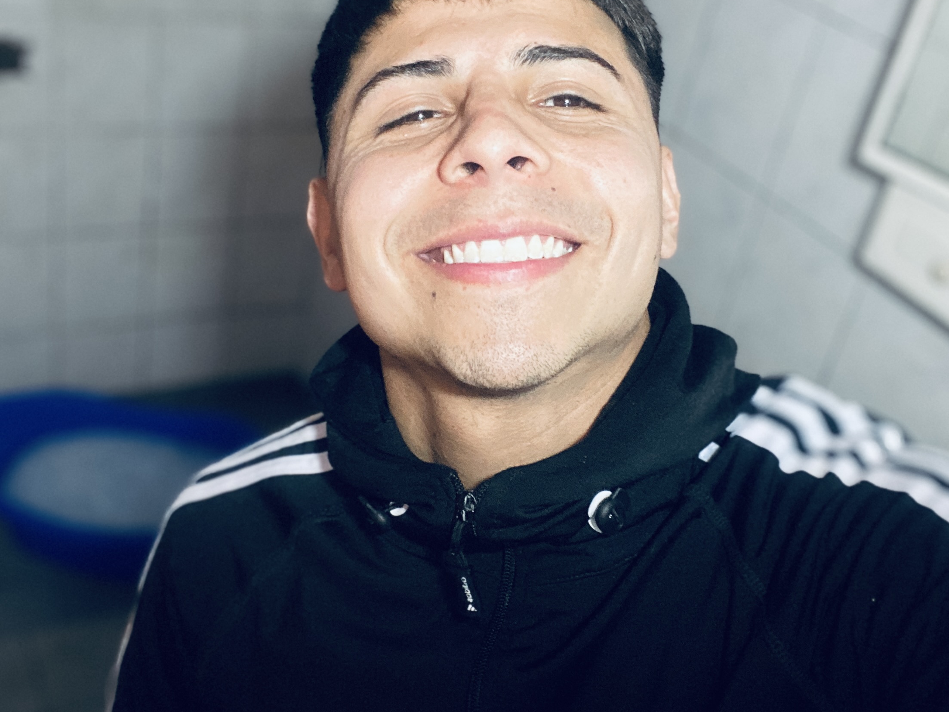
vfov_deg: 34.3
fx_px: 1151
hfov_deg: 44.8
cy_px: 313
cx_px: 506
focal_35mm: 42
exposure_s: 1/50
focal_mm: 2.71
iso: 250
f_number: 2.2
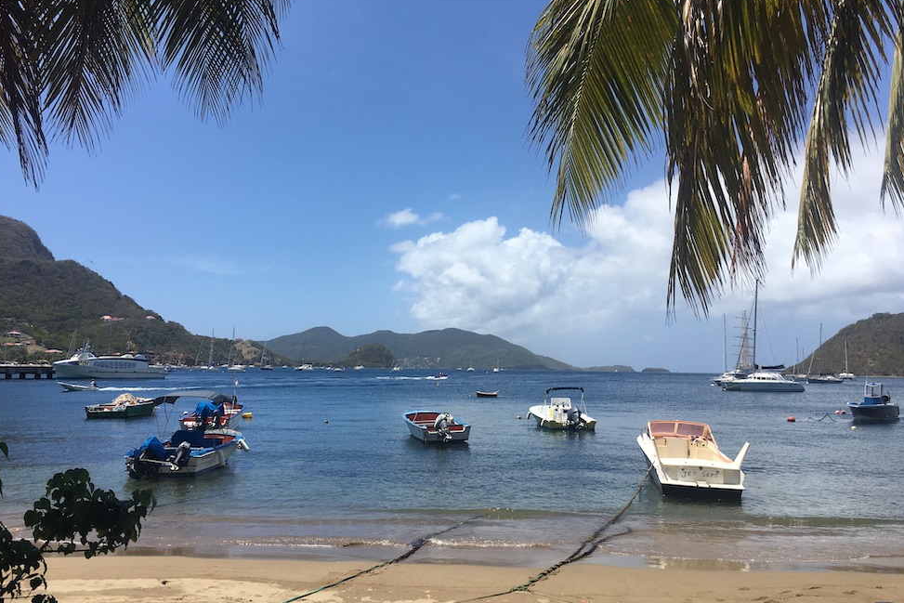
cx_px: 442
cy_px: 297
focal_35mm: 31
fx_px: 779
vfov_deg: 42.3
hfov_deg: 60.3
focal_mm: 4.15
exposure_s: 1/2262
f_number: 2.2
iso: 25
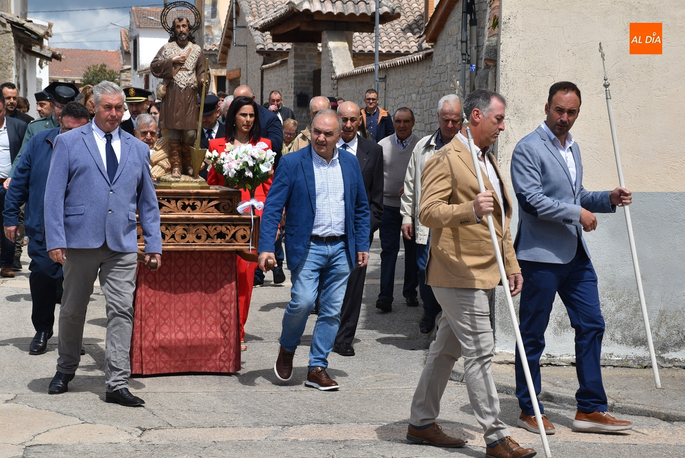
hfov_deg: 19.4
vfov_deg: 13.1
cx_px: 342
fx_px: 1999
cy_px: 229
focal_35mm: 105
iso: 200
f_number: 10
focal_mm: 70
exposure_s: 1/400
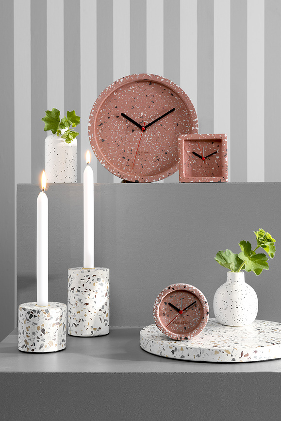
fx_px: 819
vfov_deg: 28.8
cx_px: 140
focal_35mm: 70
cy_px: 210
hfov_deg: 19.5
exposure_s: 1/1.67
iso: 200
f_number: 18
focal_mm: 70
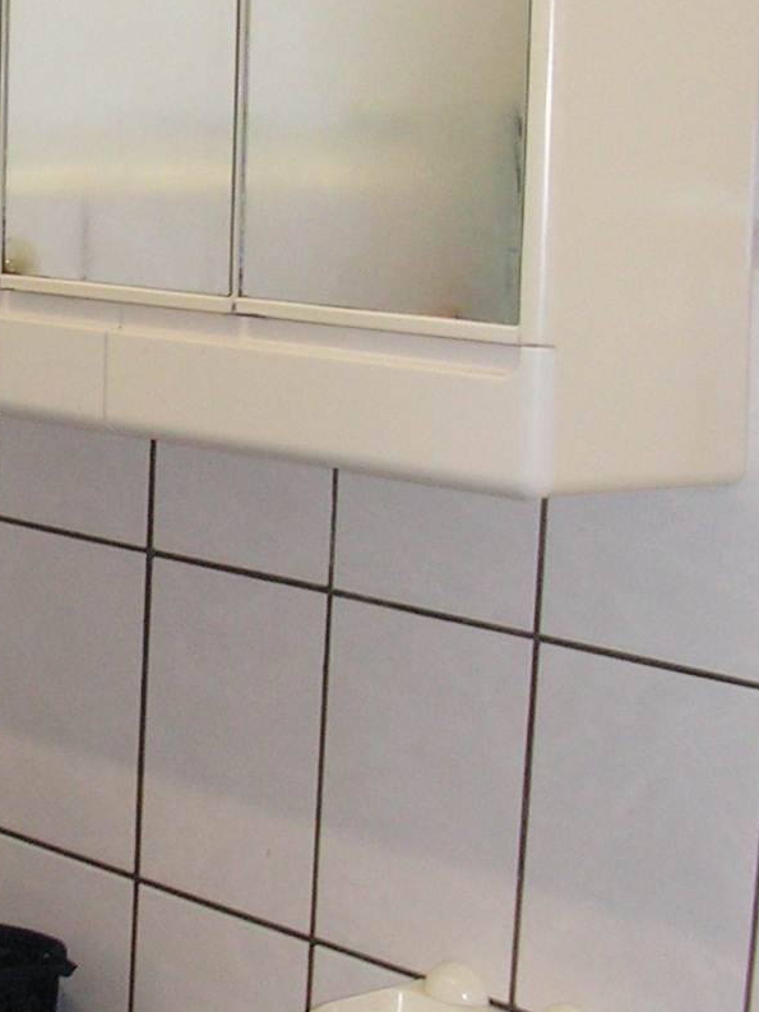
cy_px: 553
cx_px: 23
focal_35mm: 93
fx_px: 2718
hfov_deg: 15.6
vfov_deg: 21.1
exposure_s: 1/40
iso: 200
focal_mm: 6
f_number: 3.2
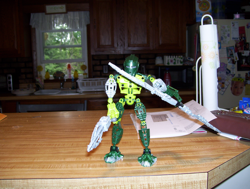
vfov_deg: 39.7
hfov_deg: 51.3
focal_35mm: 36
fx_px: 260
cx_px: 125
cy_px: 94
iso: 80
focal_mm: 6
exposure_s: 1/60
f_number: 2.7
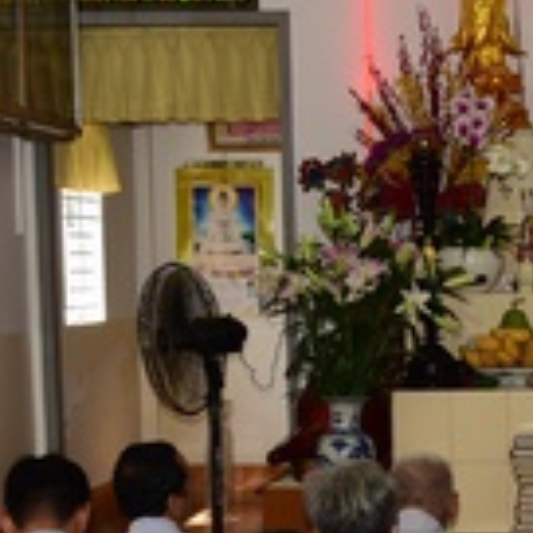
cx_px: 611
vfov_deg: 14.1
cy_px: 533
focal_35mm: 122
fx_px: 2125
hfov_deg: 13.9
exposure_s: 1/80
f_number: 5.6
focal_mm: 30
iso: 400
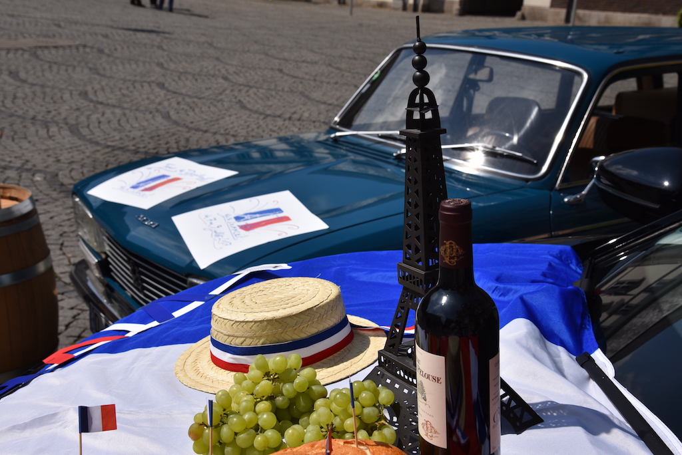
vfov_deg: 29.3
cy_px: 228
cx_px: 341
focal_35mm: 46
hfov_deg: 42.7
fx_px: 872
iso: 200
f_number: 11
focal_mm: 46
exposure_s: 1/500
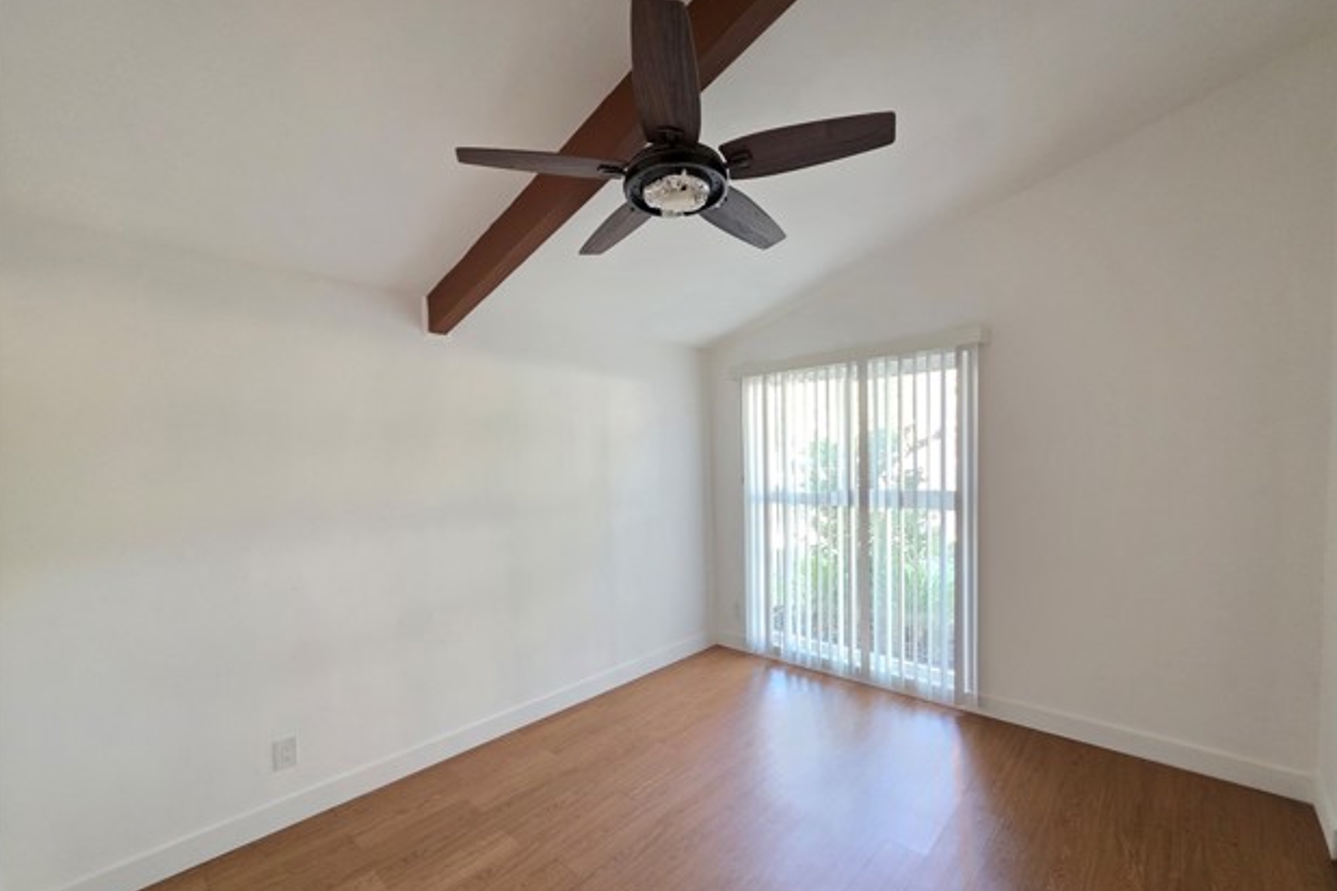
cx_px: 684
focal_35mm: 14
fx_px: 520
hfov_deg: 104.2
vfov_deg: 81.0
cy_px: 487
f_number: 1.9
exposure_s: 1/60
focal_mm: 2.2
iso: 400
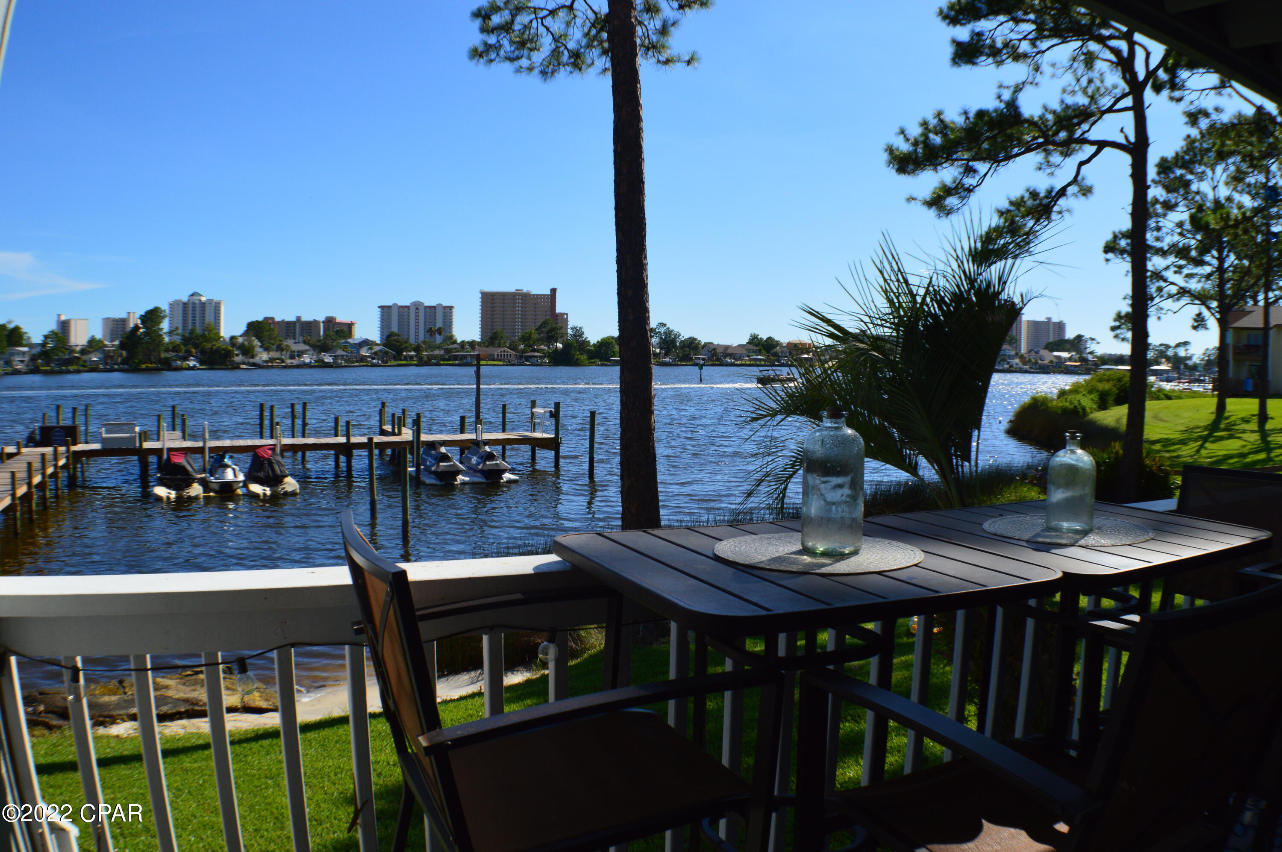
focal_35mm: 39
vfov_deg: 34.1
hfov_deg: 49.6
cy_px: 426
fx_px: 1387
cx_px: 641
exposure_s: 1/500
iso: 400
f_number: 11
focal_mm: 26
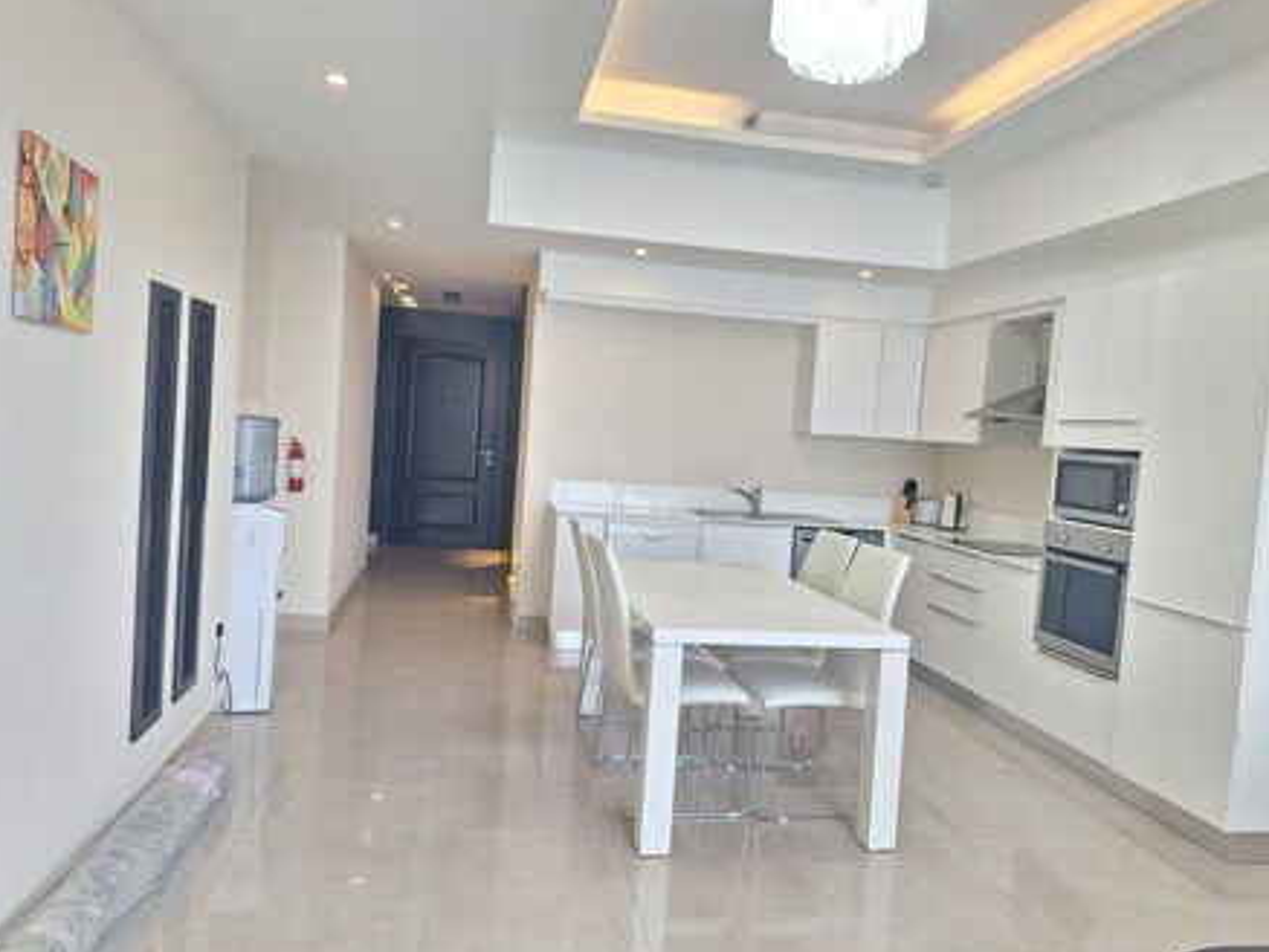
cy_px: 464
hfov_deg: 71.6
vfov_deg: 56.9
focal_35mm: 24
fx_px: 880
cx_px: 639
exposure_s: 1/50
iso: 64
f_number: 1.8
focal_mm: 5.54
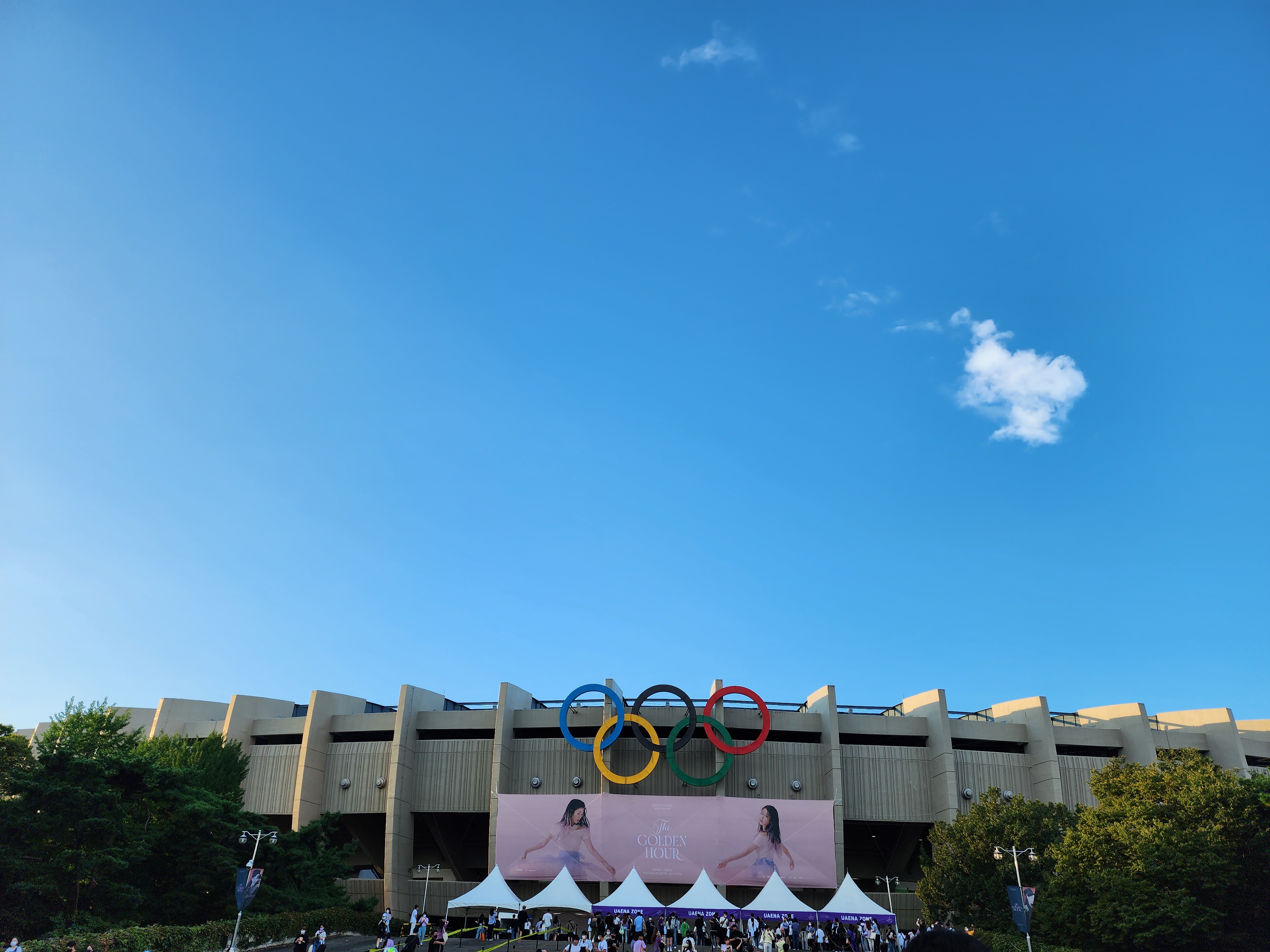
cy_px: 476
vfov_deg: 58.9
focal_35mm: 23
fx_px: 844
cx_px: 635
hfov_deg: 73.9
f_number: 1.8
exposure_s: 1/383
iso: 12
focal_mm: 6.4
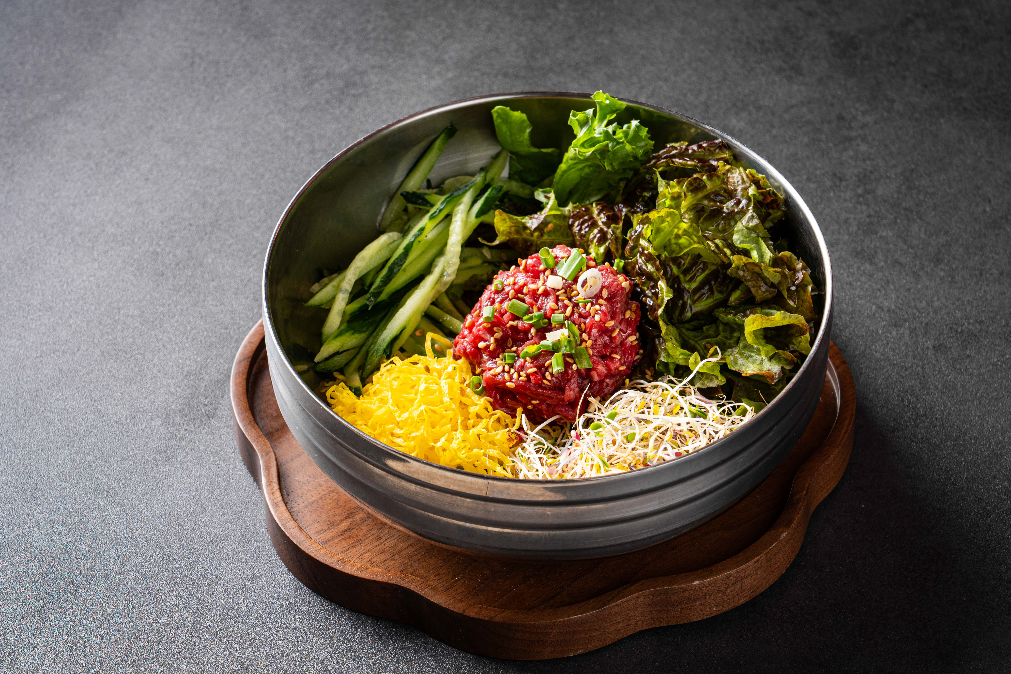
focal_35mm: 105
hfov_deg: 19.5
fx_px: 2949
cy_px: 337
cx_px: 506
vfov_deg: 13.0
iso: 250
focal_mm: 105
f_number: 11
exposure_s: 1/125
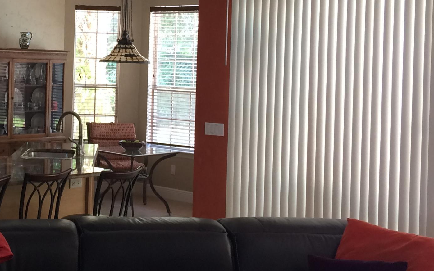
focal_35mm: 66
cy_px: 70
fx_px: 781
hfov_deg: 30.1
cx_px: 65
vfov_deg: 19.6
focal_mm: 4.15
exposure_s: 1/30
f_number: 2.2
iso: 64
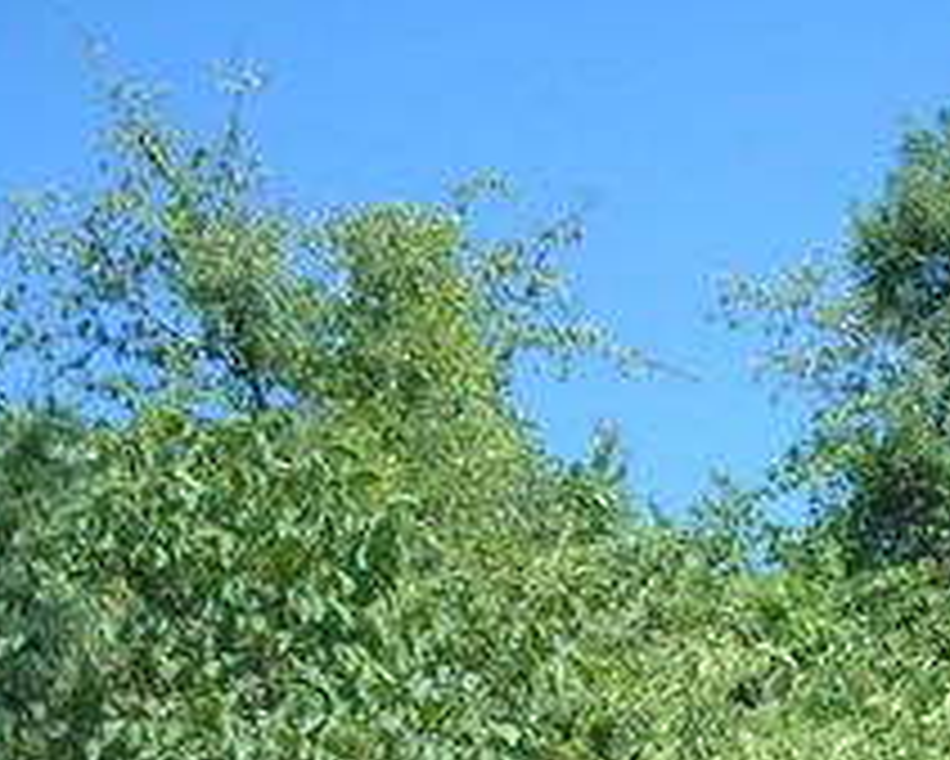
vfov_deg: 12.8
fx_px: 3207
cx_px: 1020
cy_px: 1138
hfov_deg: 16.4
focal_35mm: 114
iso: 124
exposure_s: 1/250
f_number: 5.6
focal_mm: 5.7
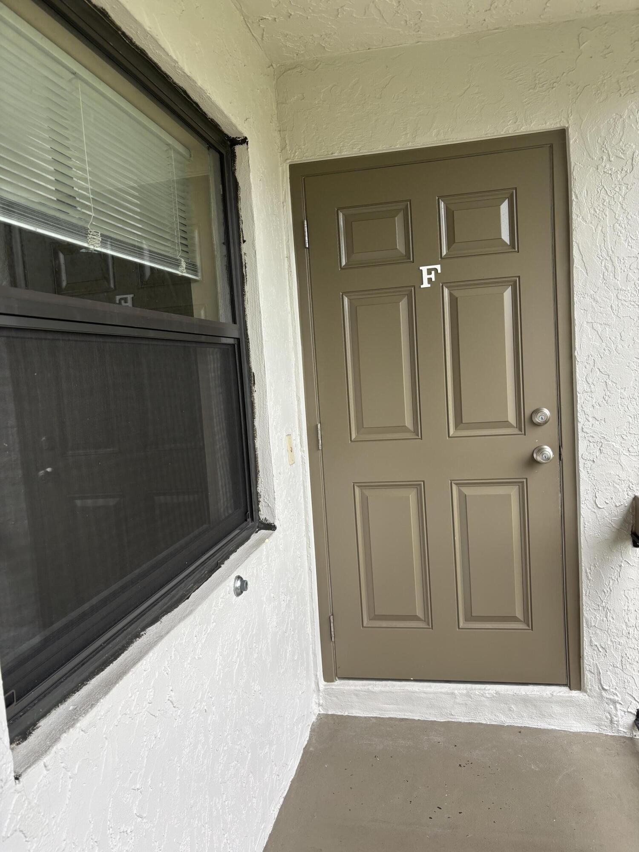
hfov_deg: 53.1
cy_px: 426
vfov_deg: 67.3
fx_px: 640
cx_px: 320
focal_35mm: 26
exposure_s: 1/121
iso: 50
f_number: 1.6
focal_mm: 5.96
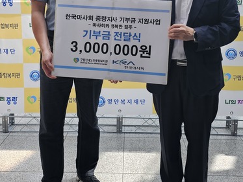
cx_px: 129
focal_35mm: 43
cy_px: 35
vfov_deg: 32.6
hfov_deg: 43.8
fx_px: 302
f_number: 1.7
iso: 25
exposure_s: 1/207
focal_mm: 6.3
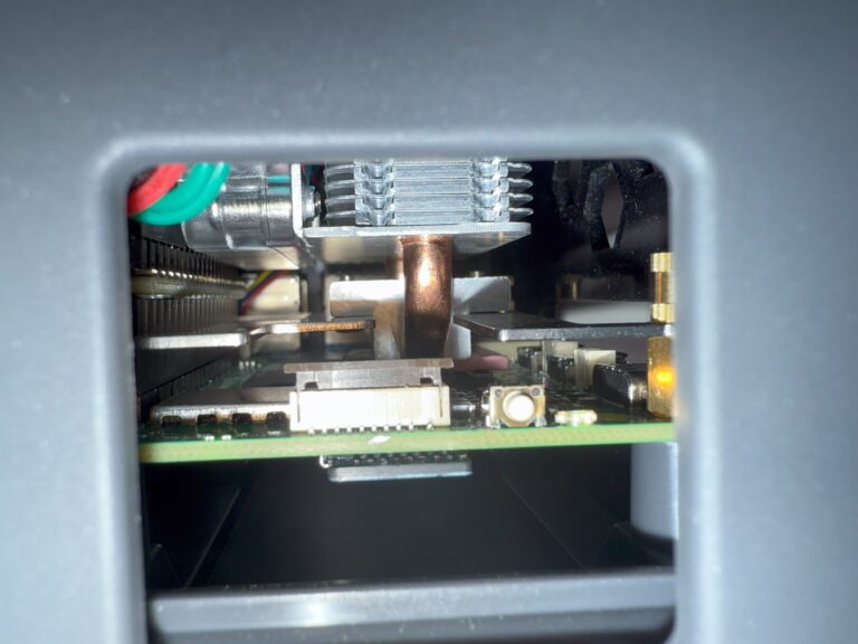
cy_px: 322
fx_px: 595
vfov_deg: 56.8
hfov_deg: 71.6
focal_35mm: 24
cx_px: 429
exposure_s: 1/144
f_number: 2.2
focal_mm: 2.22
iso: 12
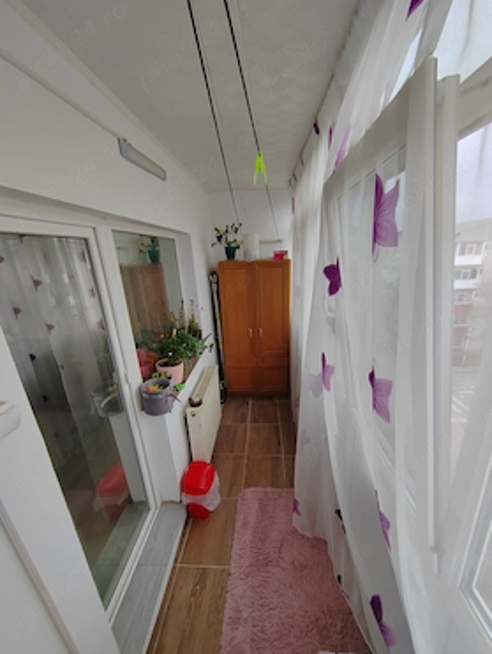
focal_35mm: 14
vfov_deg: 101.9
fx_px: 265
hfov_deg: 85.7
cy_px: 344
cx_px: 256
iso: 200
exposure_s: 1/100
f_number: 2.2
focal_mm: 2.16
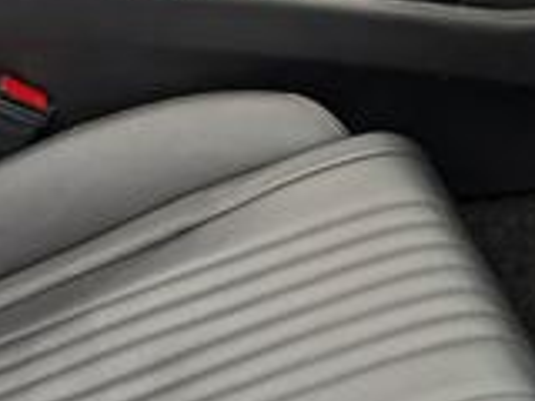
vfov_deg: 14.9
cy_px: -80
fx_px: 1484
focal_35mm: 96
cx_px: 154
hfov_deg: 20.3
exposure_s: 1/24
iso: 38
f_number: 1.68
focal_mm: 6.9
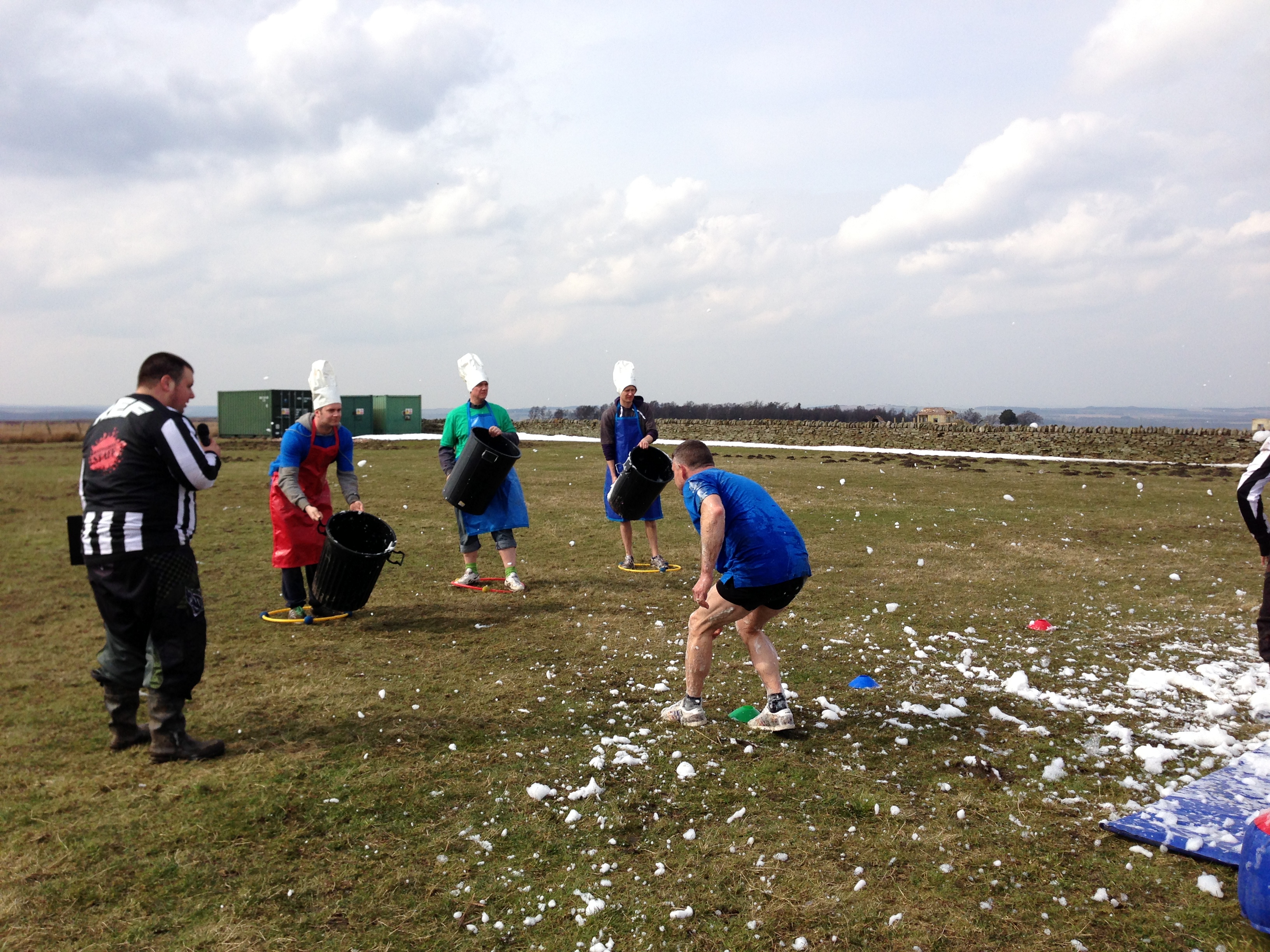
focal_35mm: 33
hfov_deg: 55.4
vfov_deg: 42.9
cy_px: 476
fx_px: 1211
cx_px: 635
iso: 50
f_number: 2.4
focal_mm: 4.13
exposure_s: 1/1506
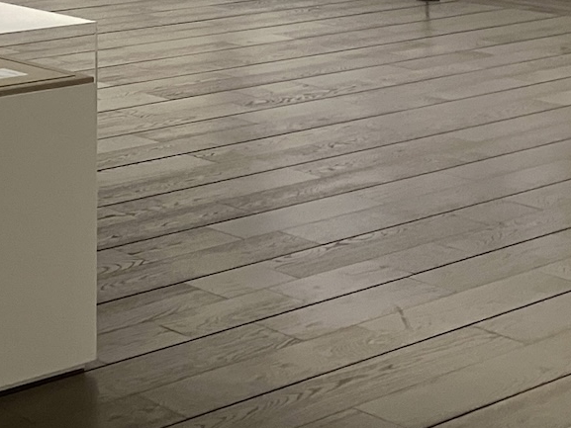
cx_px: -51
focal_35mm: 97
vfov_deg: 14.2
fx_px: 1600
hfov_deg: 19.4
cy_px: -225
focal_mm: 3.99
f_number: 1.8
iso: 200
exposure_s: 1/50
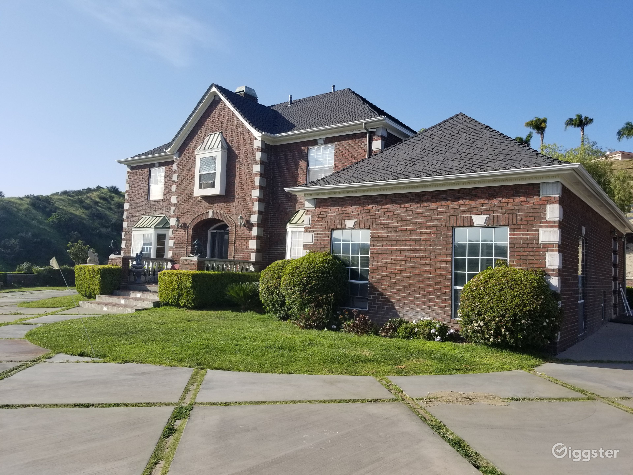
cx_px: 316
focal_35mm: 26
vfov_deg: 53.1
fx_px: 475
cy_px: 238
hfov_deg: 67.3
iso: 50
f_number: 1.7
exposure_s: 1/1960
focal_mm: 4.3
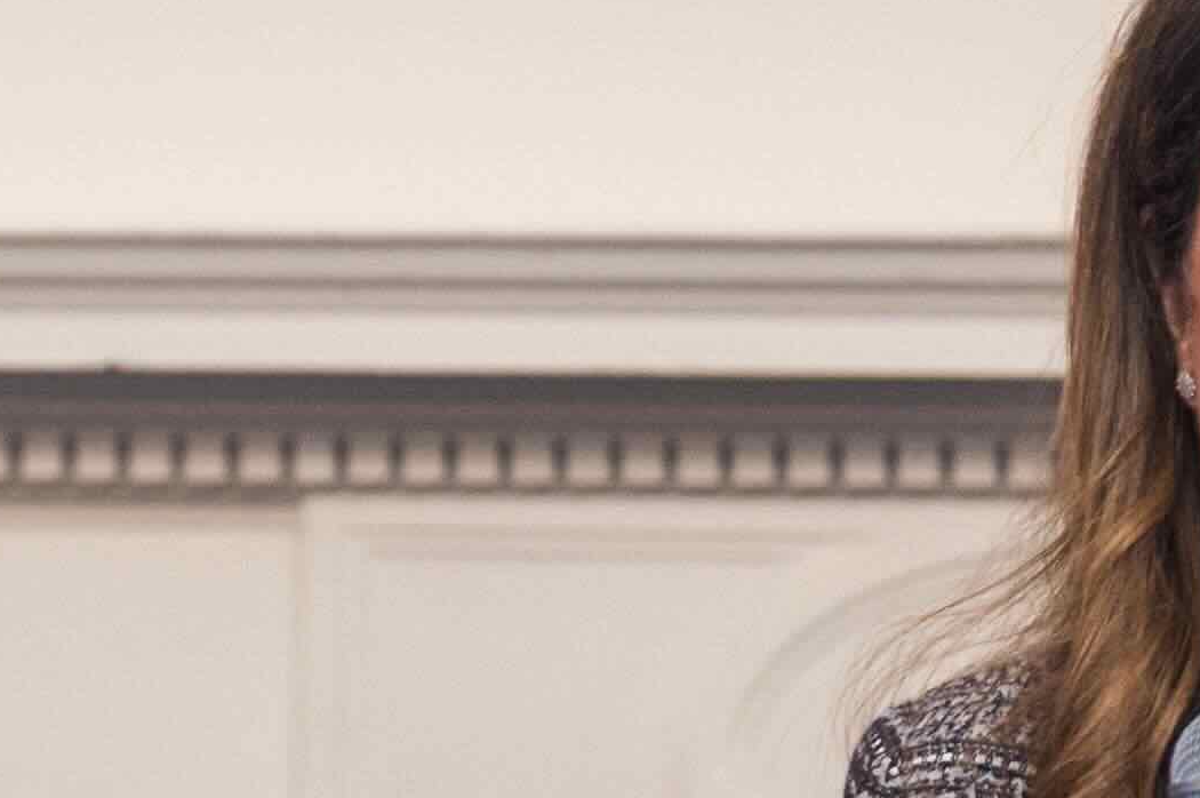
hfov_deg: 3.4
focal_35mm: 605
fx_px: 20147
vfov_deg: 2.3
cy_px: 995
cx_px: -344
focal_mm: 105
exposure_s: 1/160
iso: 500
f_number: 2.8
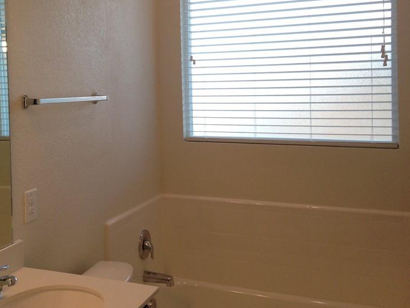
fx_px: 569
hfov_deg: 38.9
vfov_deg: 30.0
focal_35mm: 48
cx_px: 116
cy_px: 103
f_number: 2.4
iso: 64
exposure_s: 1/120
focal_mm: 4.12
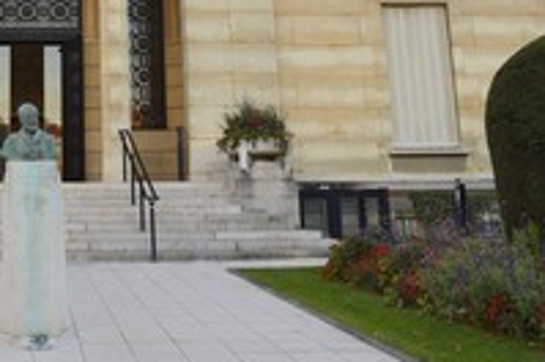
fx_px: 831
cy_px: 30
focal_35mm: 55
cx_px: 27
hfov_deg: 33.8
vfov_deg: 23.8
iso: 400
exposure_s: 1/125
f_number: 6.3
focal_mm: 26
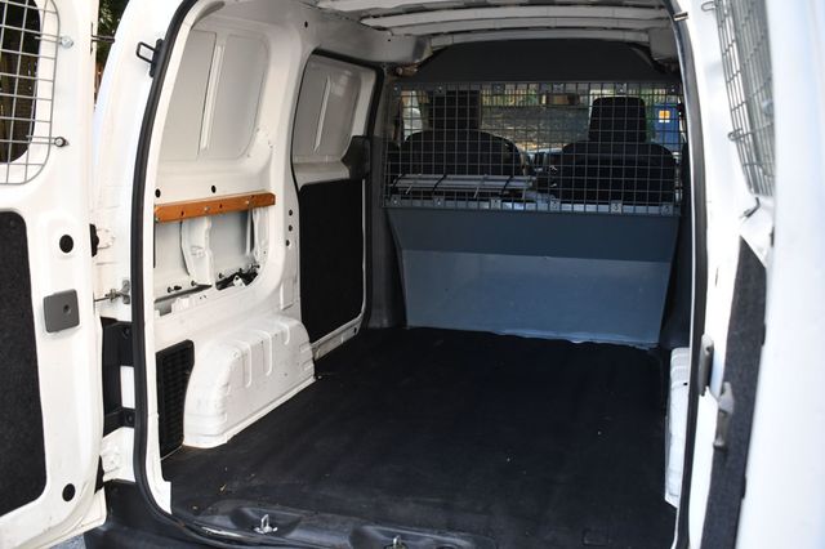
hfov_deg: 55.8
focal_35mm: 34
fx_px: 779
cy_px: 274
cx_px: 412
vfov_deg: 38.8
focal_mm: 23
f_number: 5
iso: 400
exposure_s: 1/250
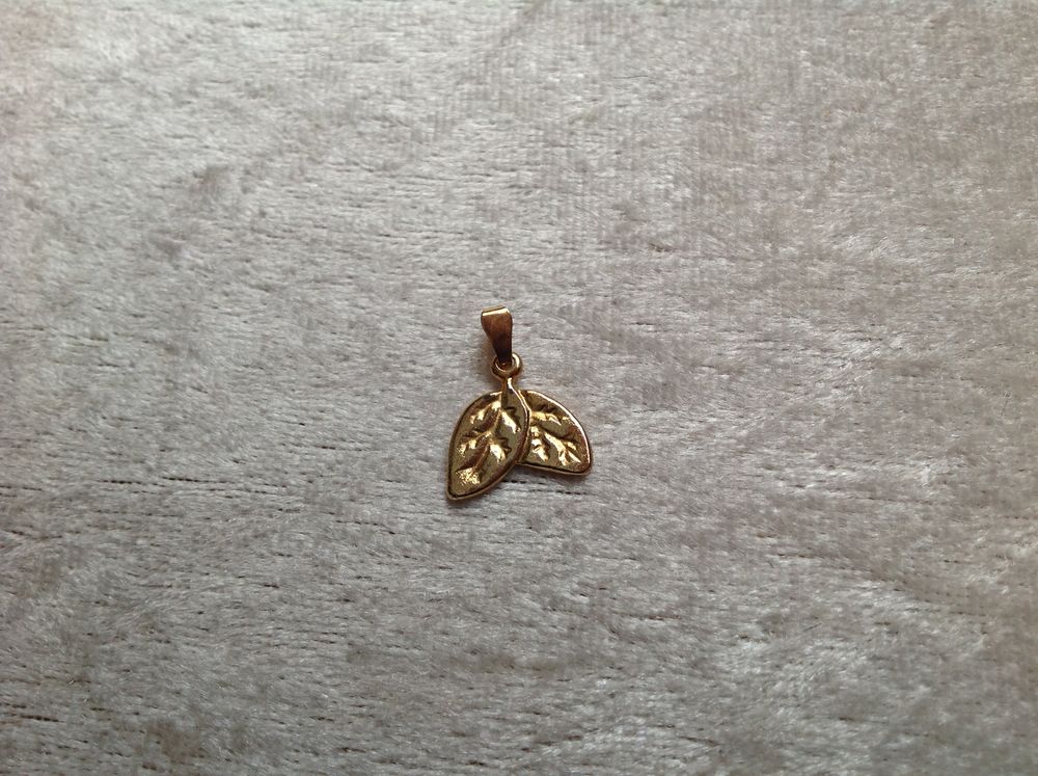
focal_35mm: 35
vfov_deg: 40.6
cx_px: 519
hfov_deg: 52.7
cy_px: 388
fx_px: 1048
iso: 64
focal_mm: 4.28
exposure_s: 1/30
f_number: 2.4
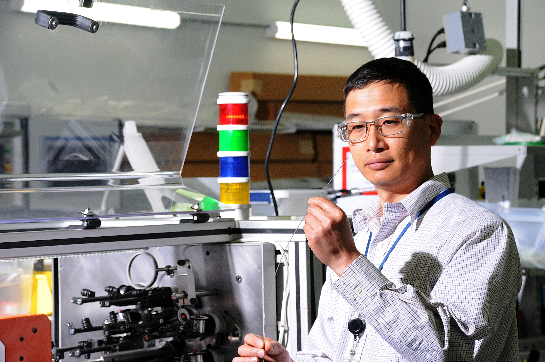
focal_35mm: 135
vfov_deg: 10.1
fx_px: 2041
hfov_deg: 15.2
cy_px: 181
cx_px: 272
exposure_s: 1/100
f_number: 8
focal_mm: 90
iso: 500
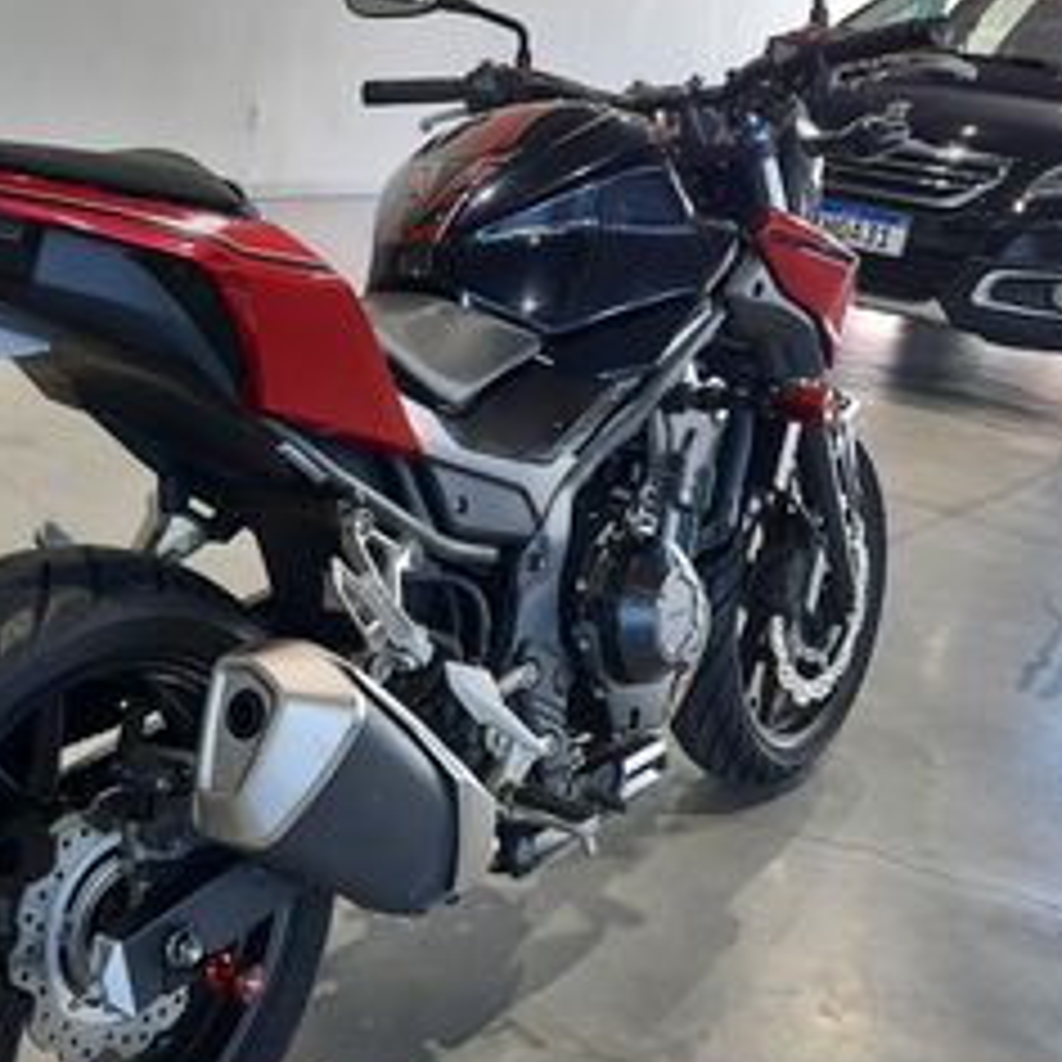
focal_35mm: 44
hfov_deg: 37.2
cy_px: 554
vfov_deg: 38.3
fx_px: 1527
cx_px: 243
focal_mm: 4.6
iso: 200
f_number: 2
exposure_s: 1/60
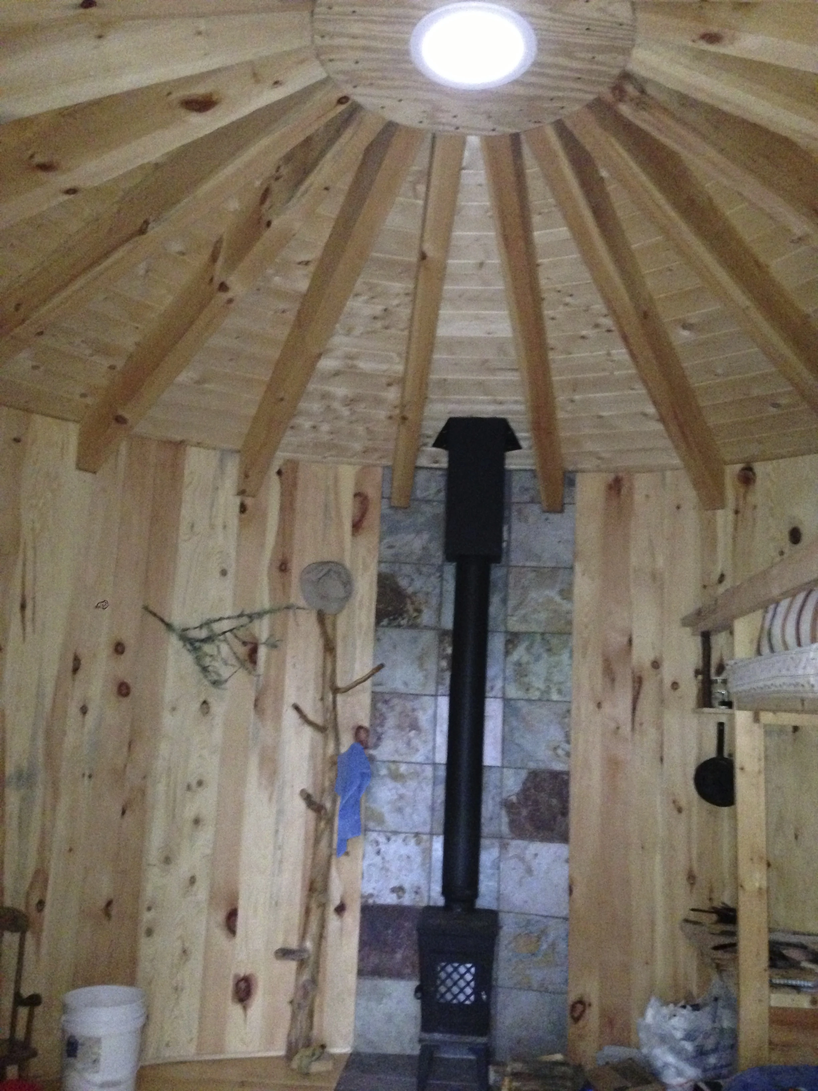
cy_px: 546
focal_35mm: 33
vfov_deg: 55.4
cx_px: 409
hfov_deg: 42.9
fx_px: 1040
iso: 800
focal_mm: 4.13
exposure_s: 1/16
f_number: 2.4
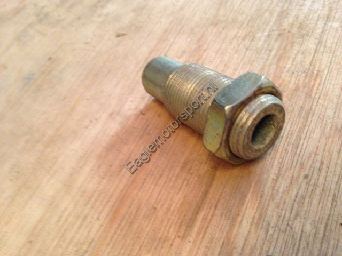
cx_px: 171
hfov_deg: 55.4
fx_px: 326
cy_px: 128
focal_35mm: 33
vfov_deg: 42.9
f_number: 2.4
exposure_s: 1/15
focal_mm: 4.12
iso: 400
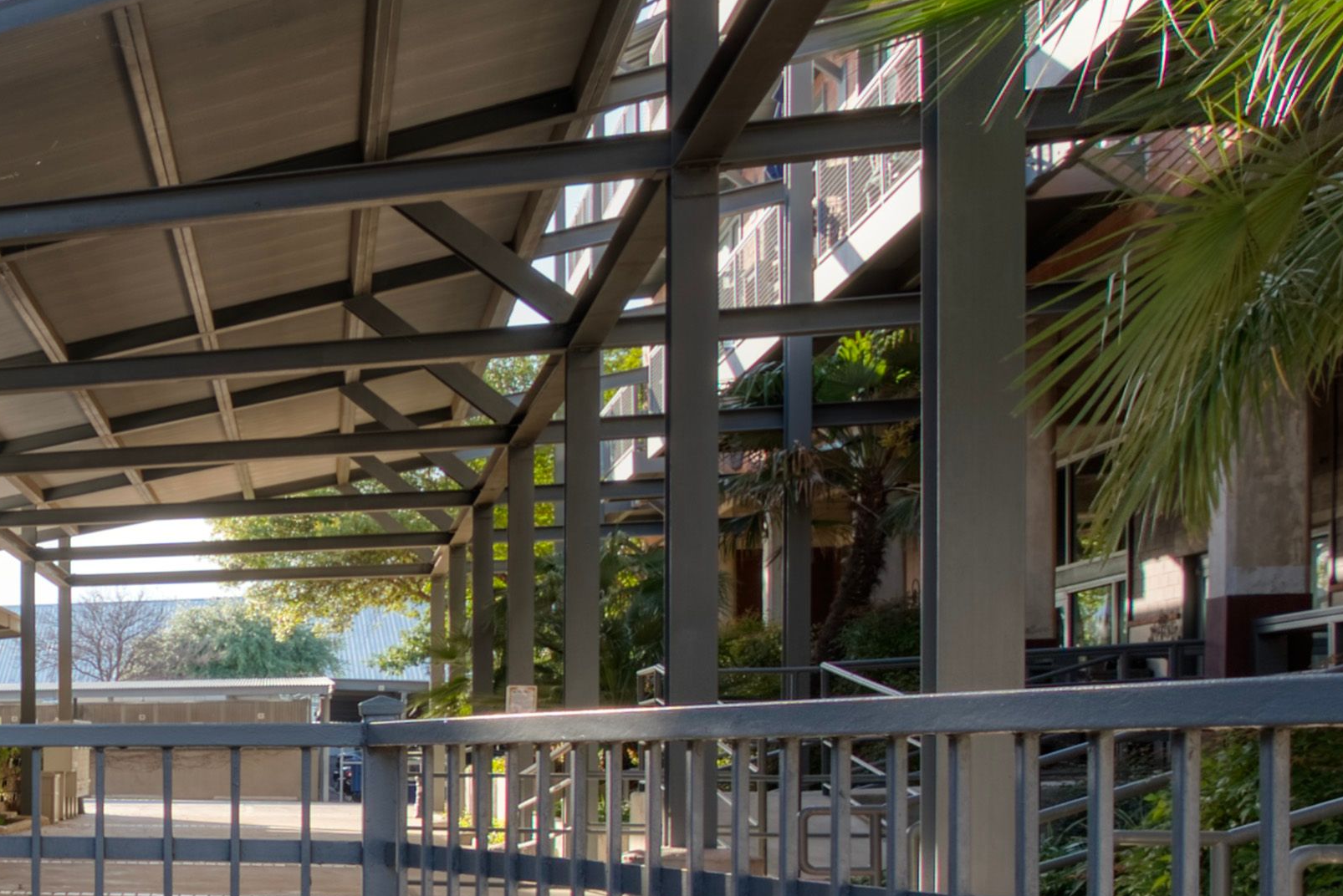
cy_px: 793
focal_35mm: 60
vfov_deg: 22.1
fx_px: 2239
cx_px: -999
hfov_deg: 22.2
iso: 100
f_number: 7.1
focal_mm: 16
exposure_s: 1/6
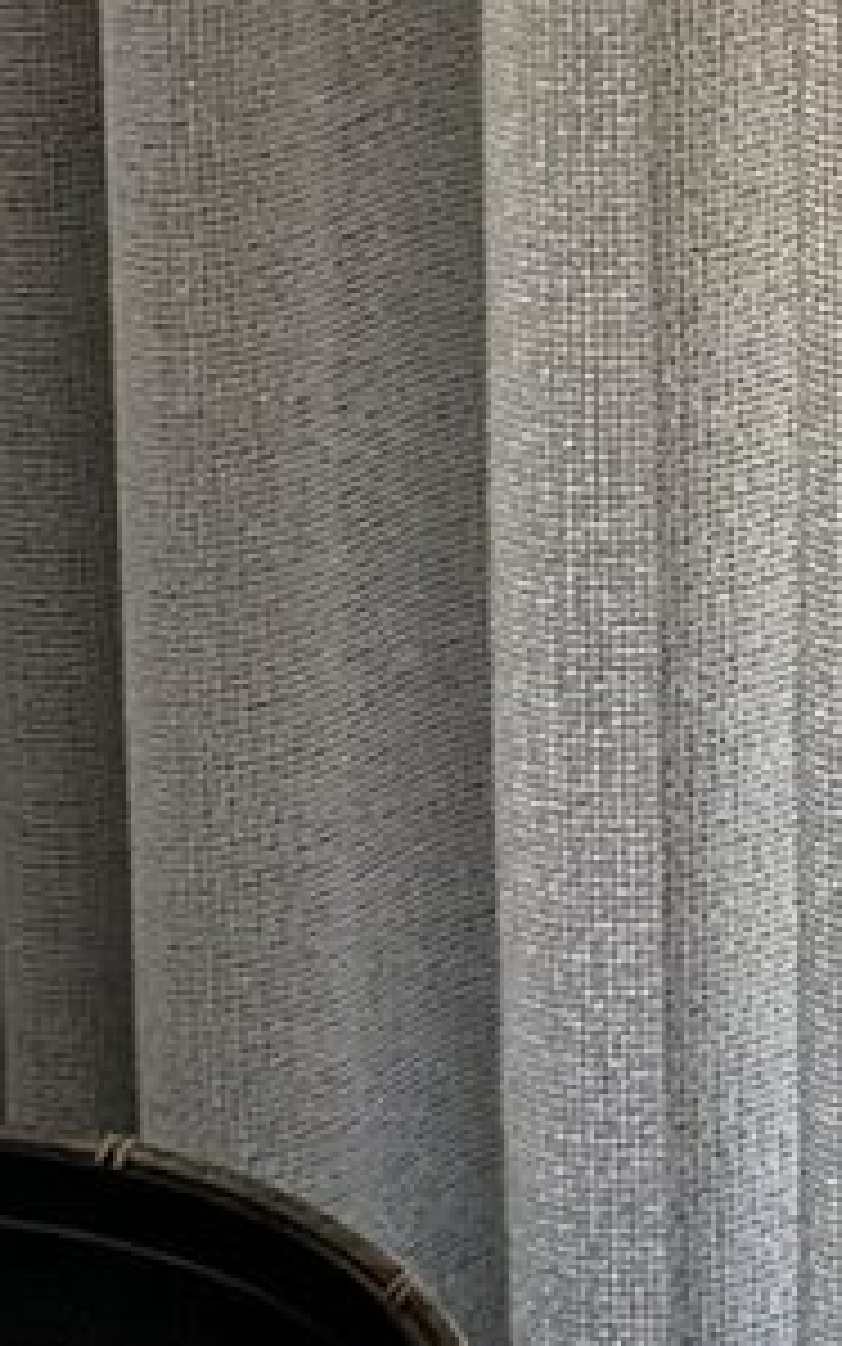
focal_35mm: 174
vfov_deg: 12.0
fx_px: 6385
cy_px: 585
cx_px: 2292
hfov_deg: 7.0
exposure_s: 1/121
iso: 160
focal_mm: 6.86
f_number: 1.78
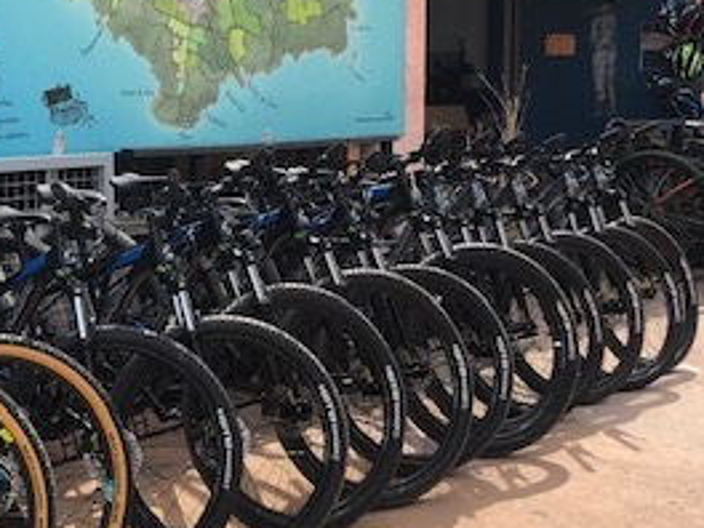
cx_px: 133
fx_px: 1383
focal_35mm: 68
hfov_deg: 27.9
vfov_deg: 21.6
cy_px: 195
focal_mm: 3.99
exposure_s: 1/1043
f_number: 1.8
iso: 20
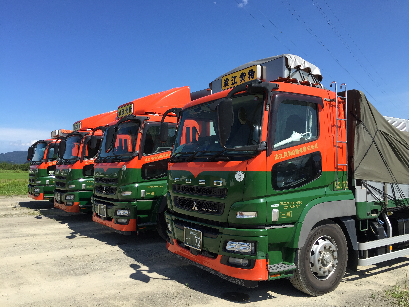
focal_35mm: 29
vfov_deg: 48.2
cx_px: 204
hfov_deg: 61.7
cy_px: 154
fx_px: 343
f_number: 2.2
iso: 32
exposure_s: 1/1412
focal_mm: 4.15
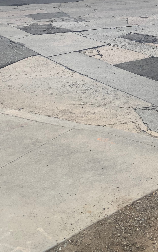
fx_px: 372
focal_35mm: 54
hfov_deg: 23.0
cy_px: 9
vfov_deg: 34.6
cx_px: 158
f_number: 1.8
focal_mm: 4.25
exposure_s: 1/1032
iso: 25
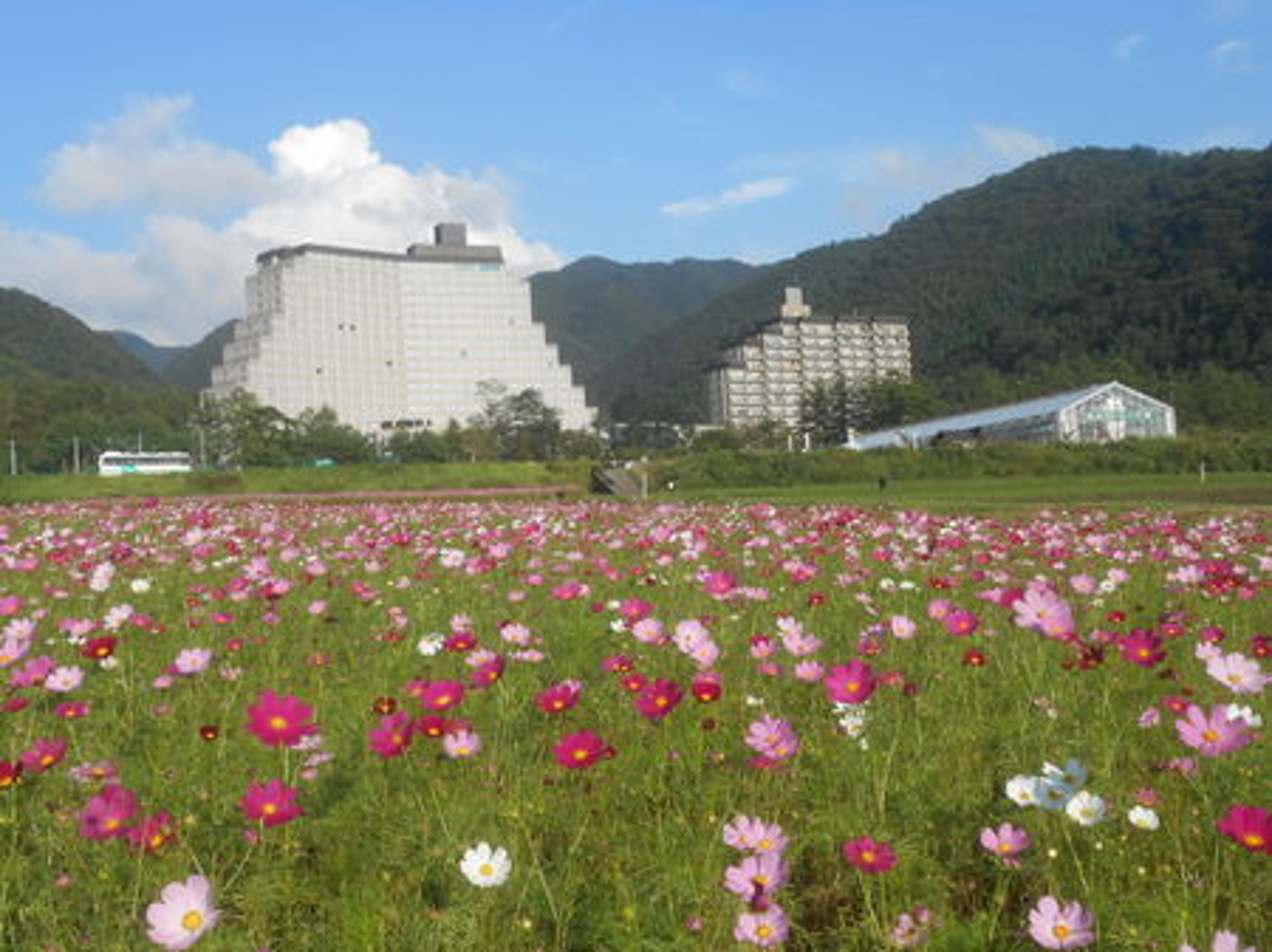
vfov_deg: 32.8
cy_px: 476
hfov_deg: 43.0
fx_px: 1616
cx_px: 636
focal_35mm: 44
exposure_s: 1/500
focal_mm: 7.8
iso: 80
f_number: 4.5
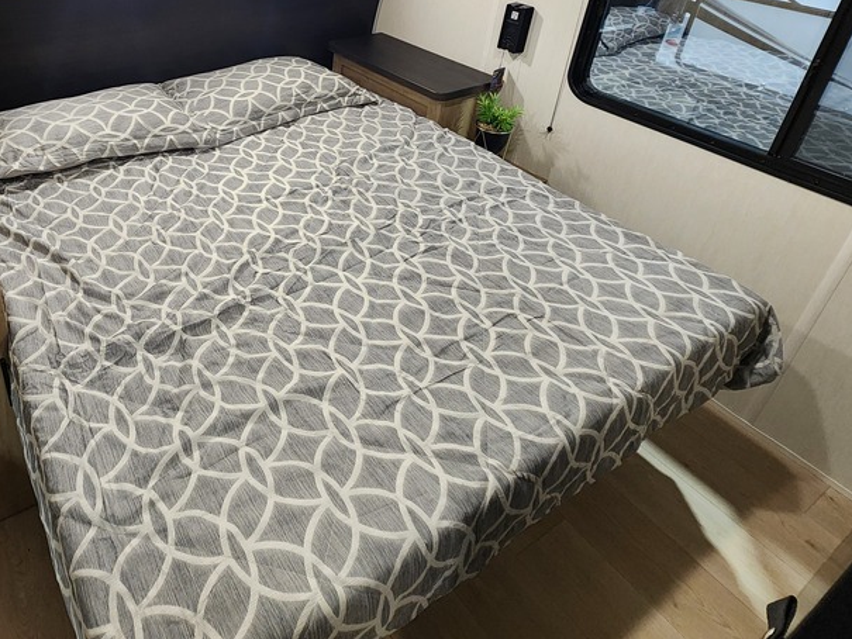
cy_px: 121
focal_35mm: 22
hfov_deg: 72.7
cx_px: 246
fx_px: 542
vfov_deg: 56.3
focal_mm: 2.2
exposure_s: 1/60
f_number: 2.2
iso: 400
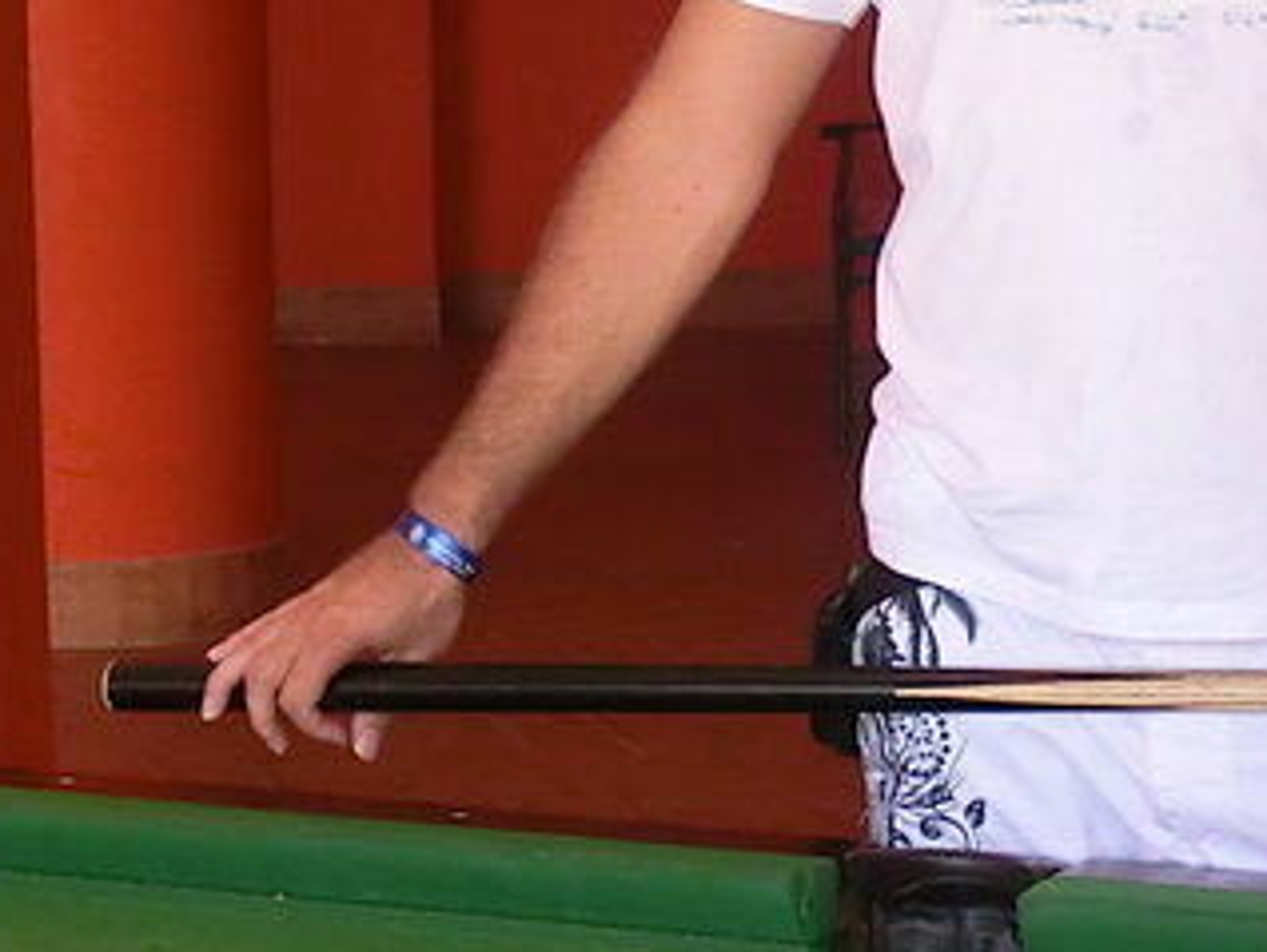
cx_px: 873
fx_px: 6080
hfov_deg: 11.9
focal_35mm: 166
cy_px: 454
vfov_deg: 9.0
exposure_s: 1/60
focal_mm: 7.87
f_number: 4.2
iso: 125
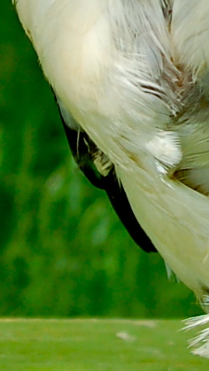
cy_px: -1
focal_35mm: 182
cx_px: 330
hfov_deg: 6.6
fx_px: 1795
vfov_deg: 11.7
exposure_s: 1/125
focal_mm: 28
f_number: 5.6
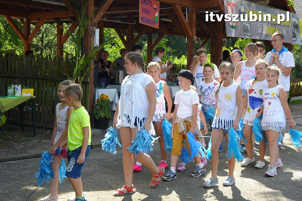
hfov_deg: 33.4
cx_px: 151
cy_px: 100
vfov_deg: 22.6
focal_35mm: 60
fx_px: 503
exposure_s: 1/320
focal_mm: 40
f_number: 9
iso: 640
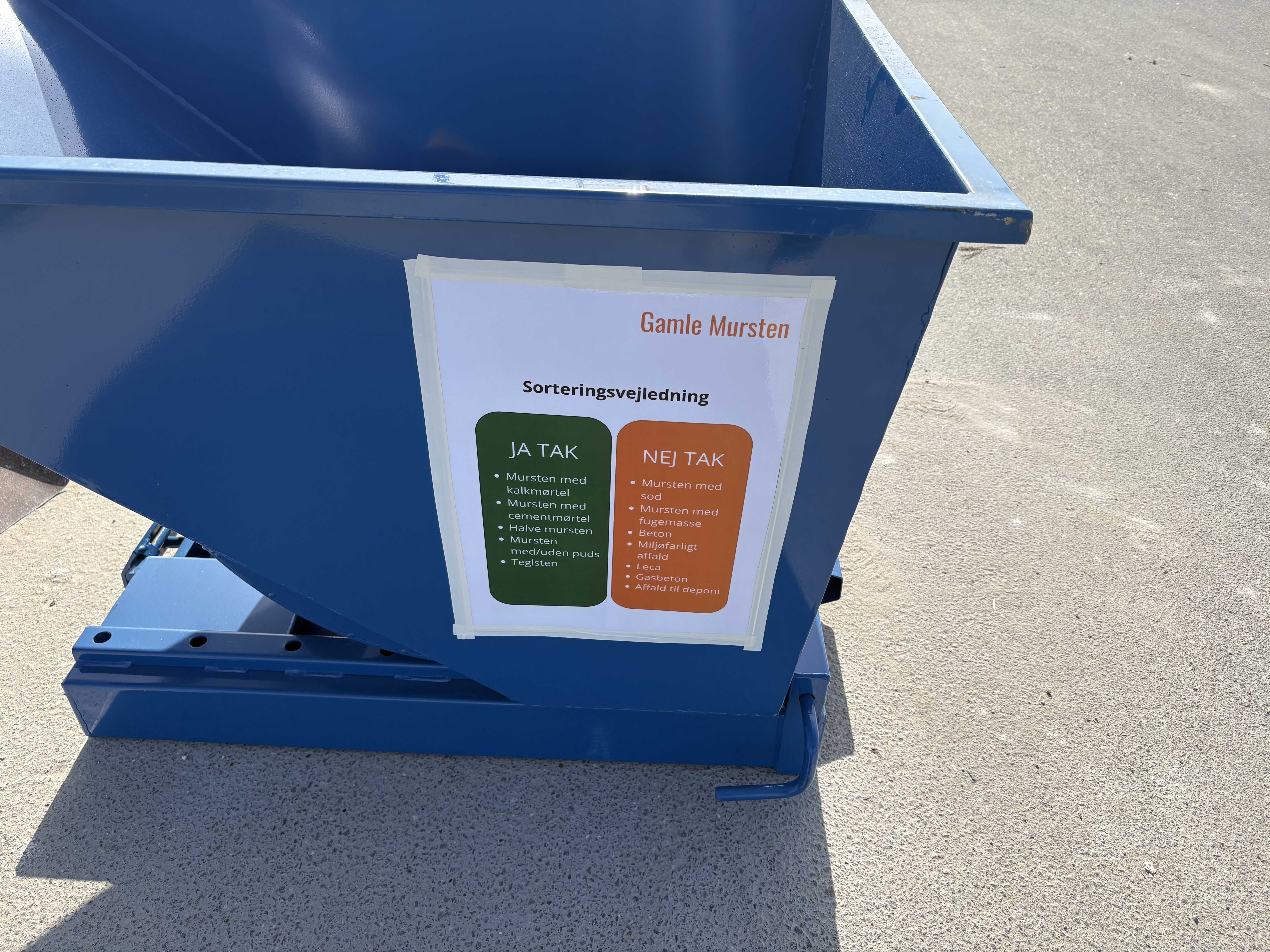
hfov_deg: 67.3
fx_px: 954
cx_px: 635
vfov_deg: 53.1
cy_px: 476
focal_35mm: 26
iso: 50
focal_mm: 5.96
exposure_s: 1/2283
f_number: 1.6
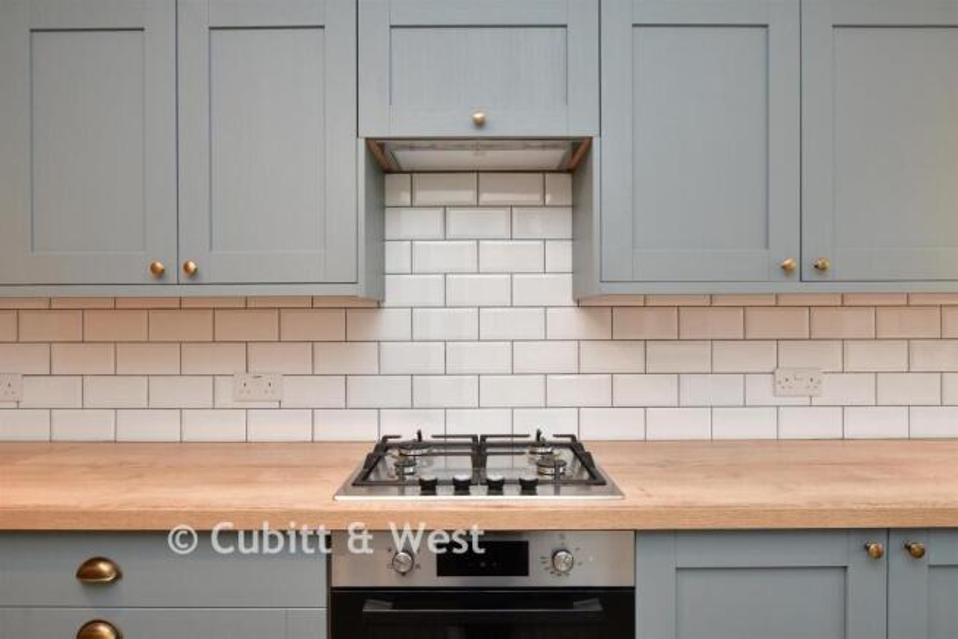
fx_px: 559
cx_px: 479
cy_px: 320
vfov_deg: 59.5
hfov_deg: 81.2
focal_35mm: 21
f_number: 7.1
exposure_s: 1/8
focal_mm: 14
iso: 250
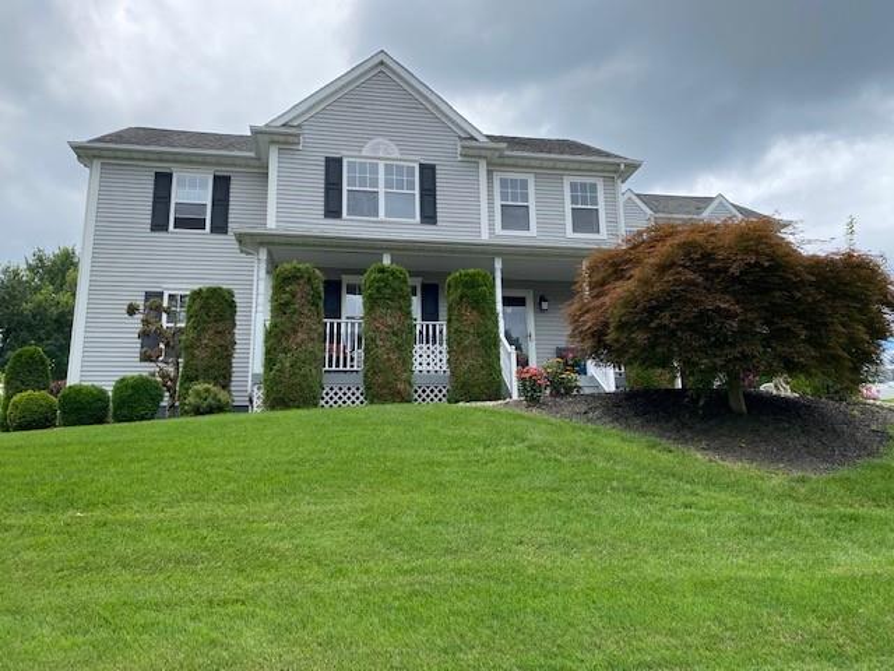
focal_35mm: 26
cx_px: 447
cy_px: 336
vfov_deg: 53.1
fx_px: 671
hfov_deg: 67.3
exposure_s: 1/1779
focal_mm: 4.25
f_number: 1.8
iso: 32
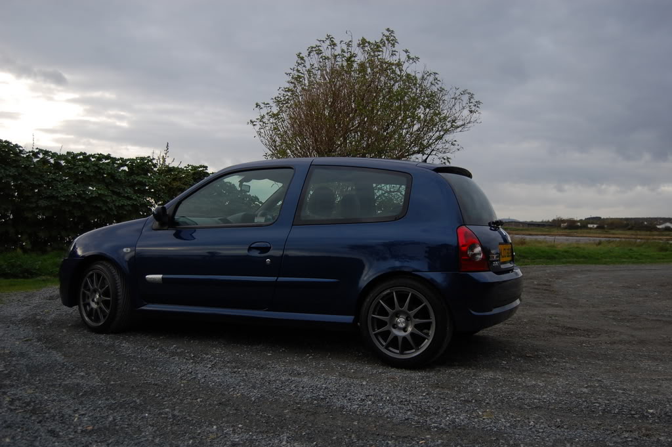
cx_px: 336
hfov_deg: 57.3
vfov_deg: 39.9
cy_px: 224
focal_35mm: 33
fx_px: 615
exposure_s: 1/400
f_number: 3.8
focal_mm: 22
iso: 200
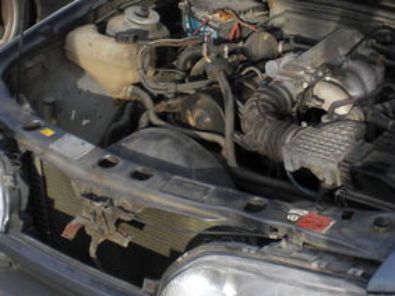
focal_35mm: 86
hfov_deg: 22.7
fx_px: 981
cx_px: 258
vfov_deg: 17.0
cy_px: 66
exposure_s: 1/250
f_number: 3.1
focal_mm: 6.3
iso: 64
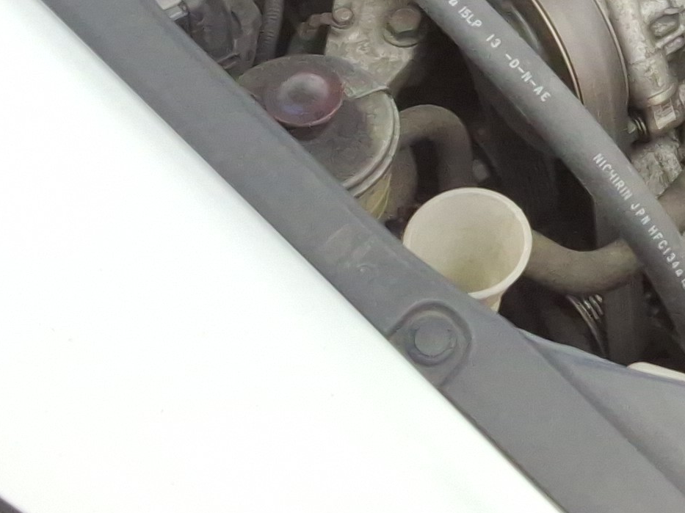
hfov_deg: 18.5
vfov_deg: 14.1
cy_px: -252
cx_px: 913
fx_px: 1939
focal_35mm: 98
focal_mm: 2.91
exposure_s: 1/60
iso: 60
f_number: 1.9
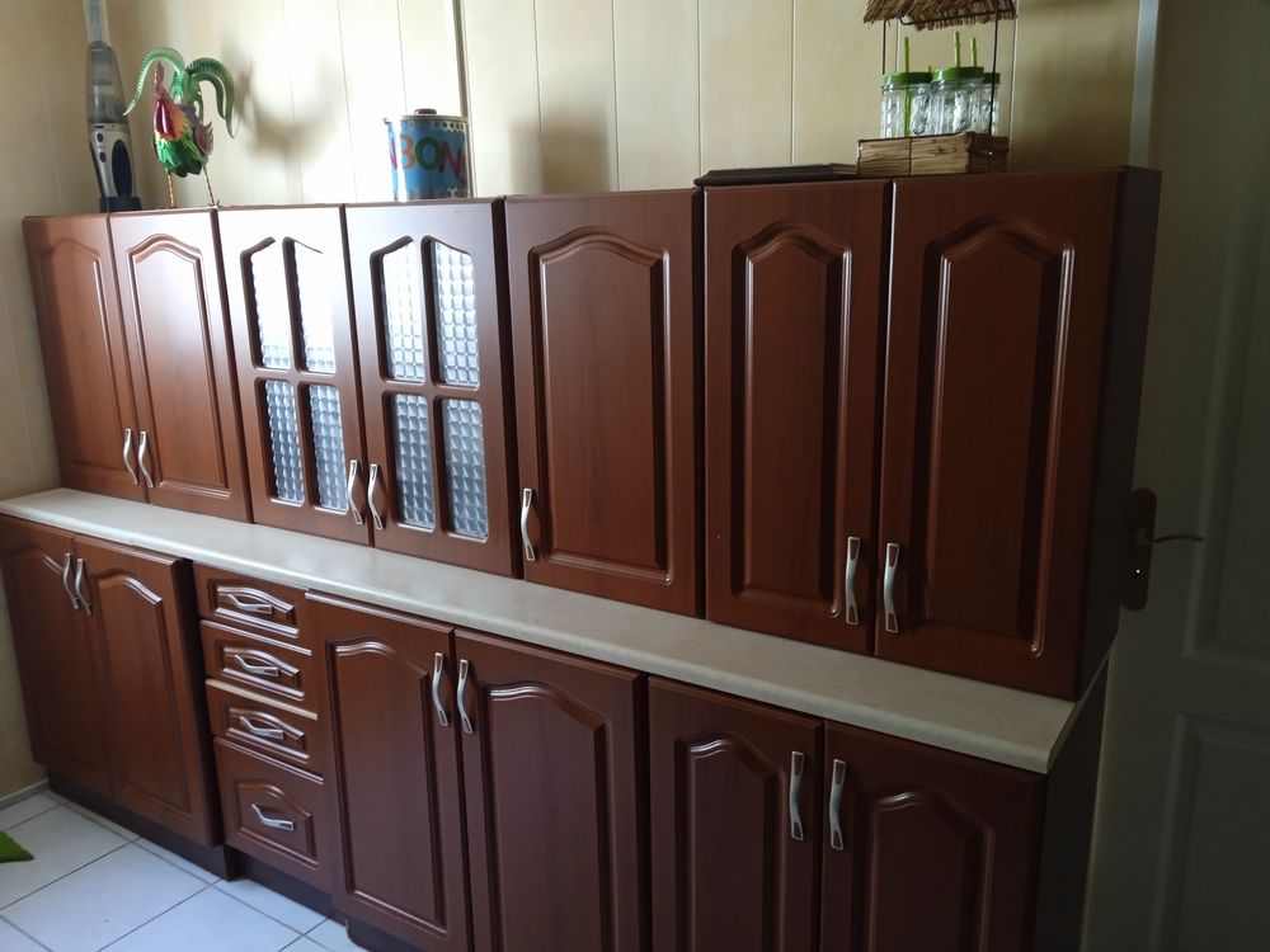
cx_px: 635
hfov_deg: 63.4
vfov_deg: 49.7
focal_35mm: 28
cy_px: 476
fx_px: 1027
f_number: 2.2
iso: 408
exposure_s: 1/25
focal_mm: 3.43
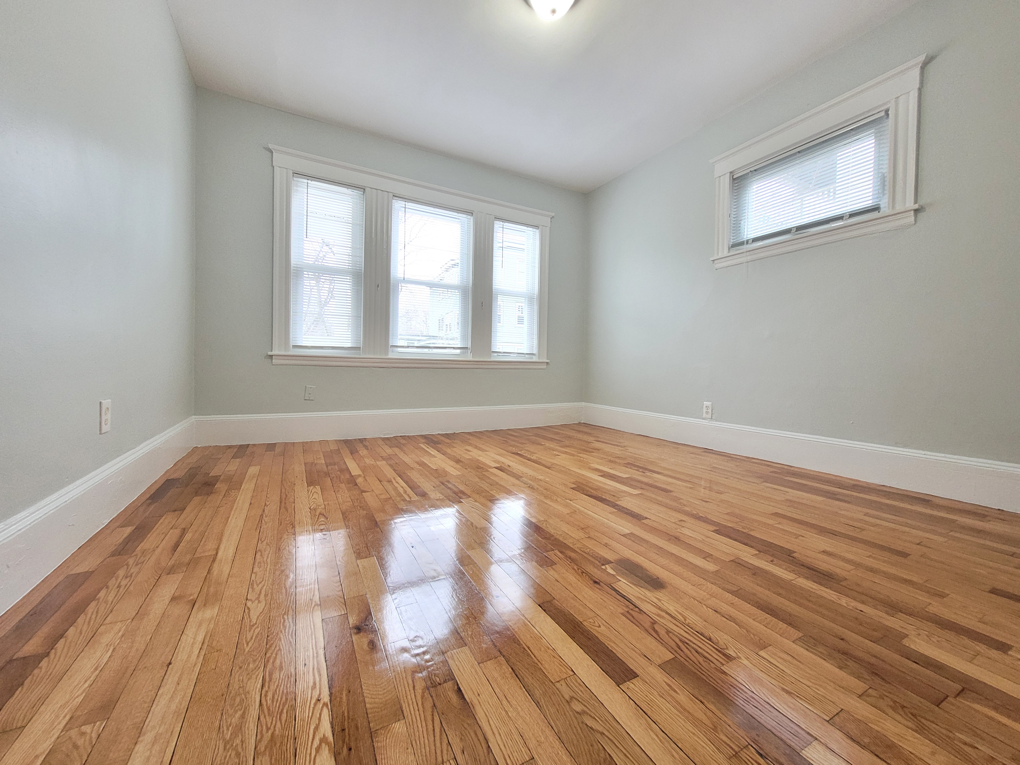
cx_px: 510
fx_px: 383
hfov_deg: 106.2
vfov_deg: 89.9
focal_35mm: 13
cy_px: 382
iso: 320
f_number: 2.2
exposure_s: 1/30
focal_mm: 1.74
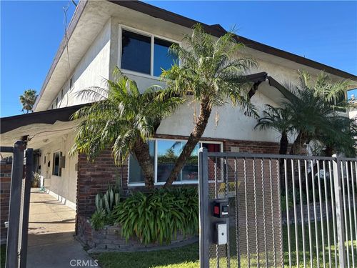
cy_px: 134
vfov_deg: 53.1
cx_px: 178
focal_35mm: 26
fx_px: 268
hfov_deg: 67.3
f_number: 1.6
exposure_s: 1/865
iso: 50
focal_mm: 5.96
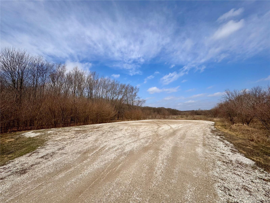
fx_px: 109
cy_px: 102
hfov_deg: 102.1
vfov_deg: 85.7
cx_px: 135
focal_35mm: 14
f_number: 2.2
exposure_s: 1/3106
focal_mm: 2.22
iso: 40
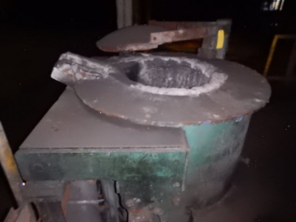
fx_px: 205
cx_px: 148
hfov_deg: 71.6
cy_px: 111
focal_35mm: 24
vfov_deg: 56.8
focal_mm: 4.3
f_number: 8.2
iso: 1600
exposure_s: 1/30
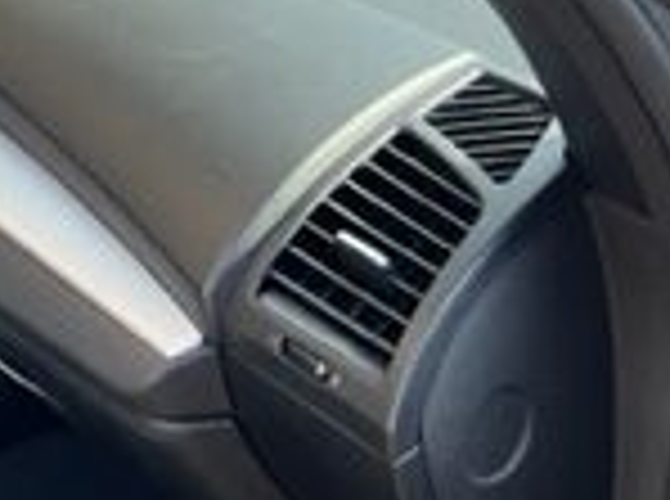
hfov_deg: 14.6
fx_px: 2163
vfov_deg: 13.1
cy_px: 405
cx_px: -661
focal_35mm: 112
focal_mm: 5.7
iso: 50
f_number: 1.5
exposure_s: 1/374
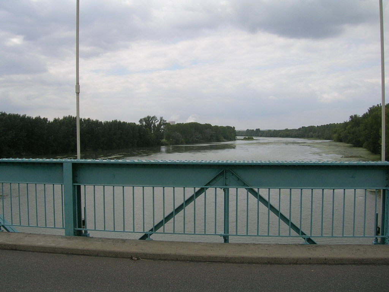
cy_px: 146
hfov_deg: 52.6
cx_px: 194
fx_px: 393
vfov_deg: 40.7
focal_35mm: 35
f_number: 4.8
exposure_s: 1/449
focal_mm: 5.4
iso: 50
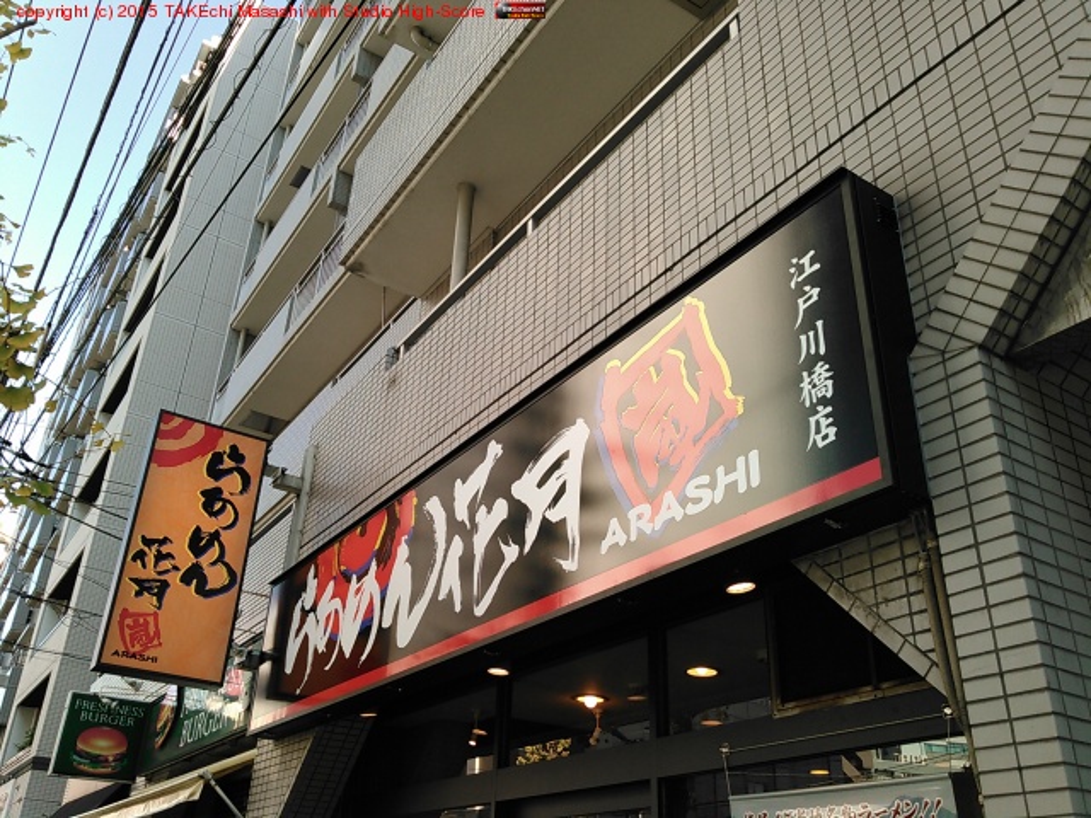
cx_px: 546
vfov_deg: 46.8
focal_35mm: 30
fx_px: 946
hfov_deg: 60.0
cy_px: 409
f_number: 2.4
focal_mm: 4
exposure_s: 1/192
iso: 100
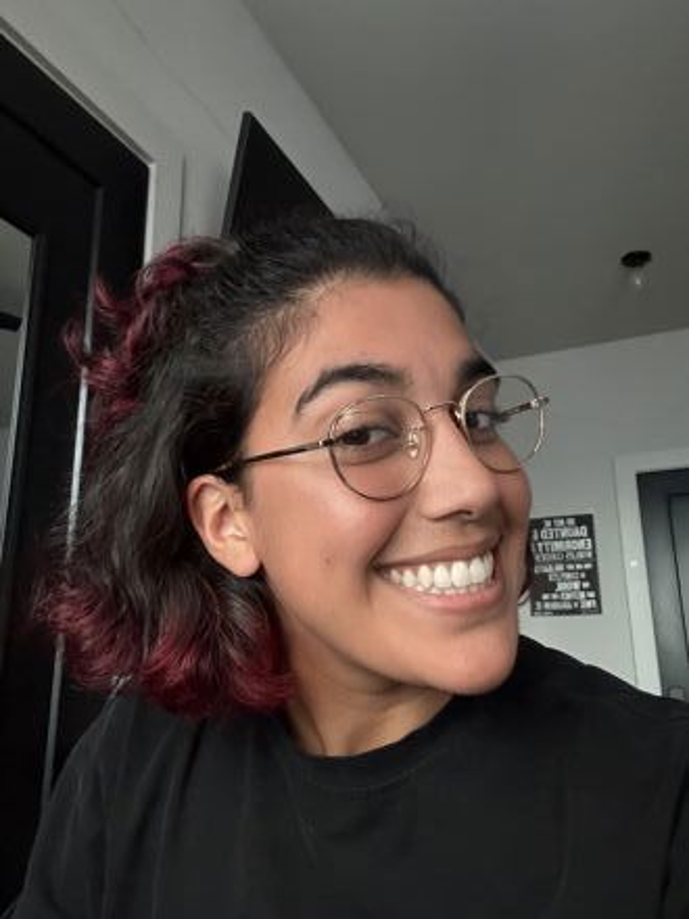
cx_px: 344
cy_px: 460
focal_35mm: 30
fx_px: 796
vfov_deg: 60.0
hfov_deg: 46.8
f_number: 1.9
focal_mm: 2.69
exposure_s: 1/30
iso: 640
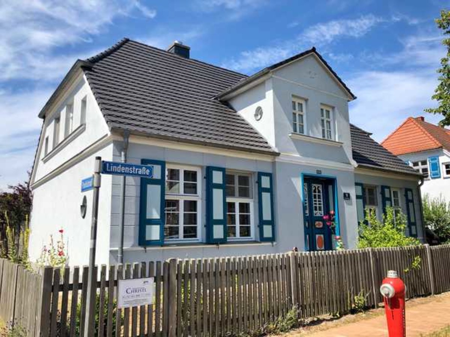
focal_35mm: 28
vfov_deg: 49.7
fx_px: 364
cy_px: 168
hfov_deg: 63.4
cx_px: 225
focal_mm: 4
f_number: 1.8
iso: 20
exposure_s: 1/1779
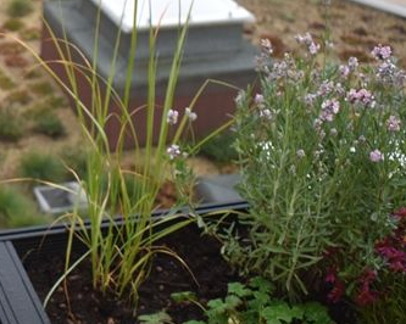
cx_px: -84
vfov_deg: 19.4
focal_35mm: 78
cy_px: 44
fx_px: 937
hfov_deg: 22.5
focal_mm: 18
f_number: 3.5
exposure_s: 1/30
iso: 360
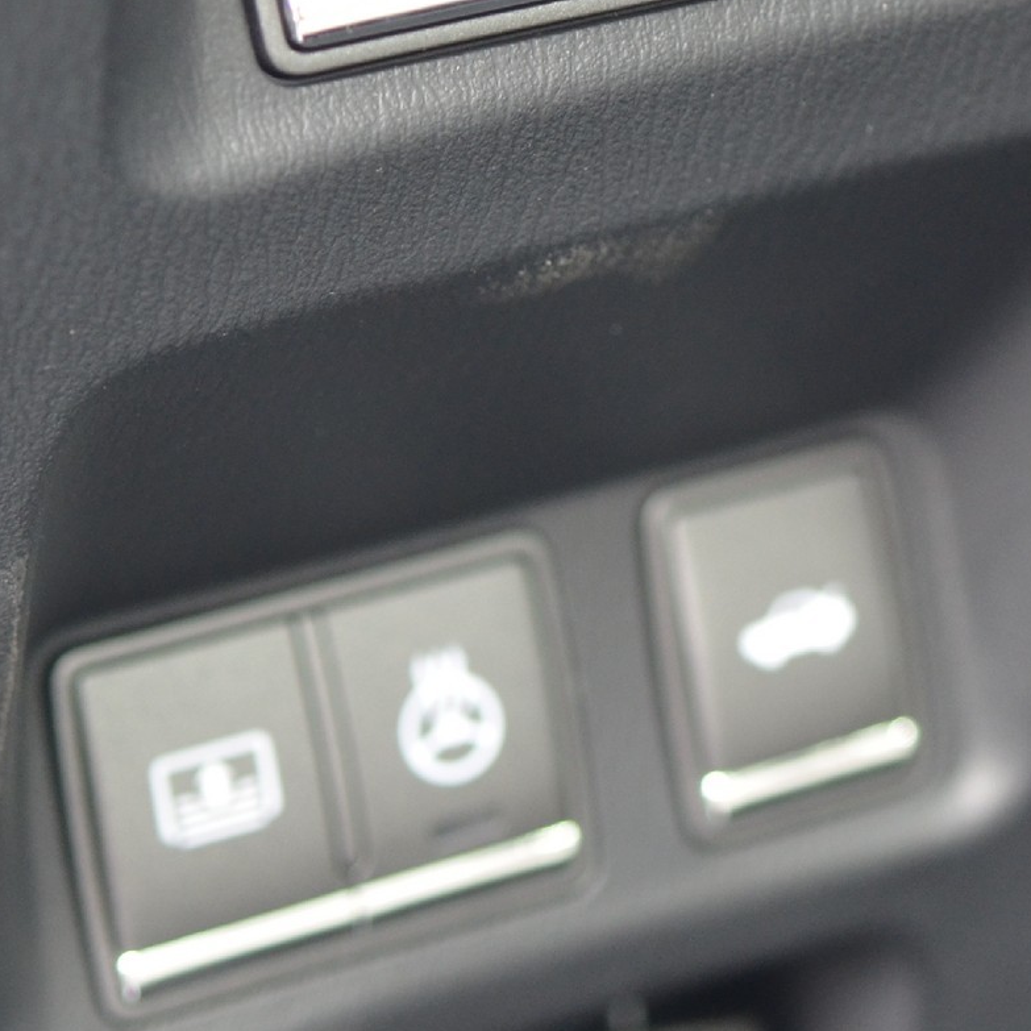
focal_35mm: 130
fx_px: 4381
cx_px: 568
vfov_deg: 13.3
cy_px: 92
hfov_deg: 13.4
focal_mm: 32
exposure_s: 1/60
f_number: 2.8
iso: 800
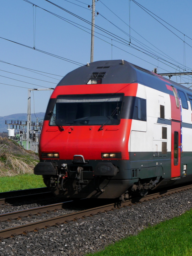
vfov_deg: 31.2
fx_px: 458
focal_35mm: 62
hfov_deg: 23.3
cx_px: 156
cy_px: 129
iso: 160
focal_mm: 23
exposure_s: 1/500
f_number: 9
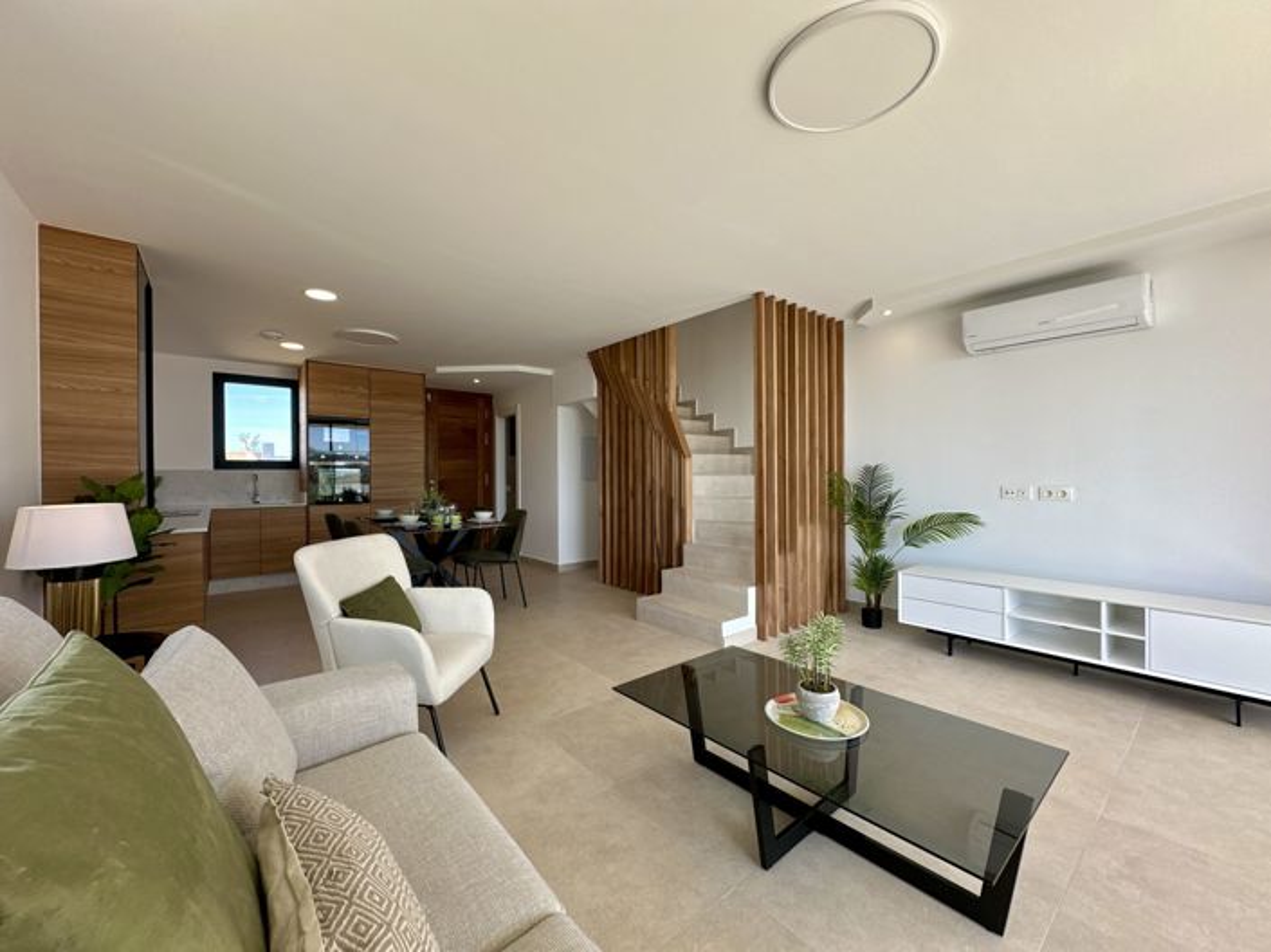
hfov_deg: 102.1
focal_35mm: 14
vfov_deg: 85.6
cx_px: 636
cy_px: 476
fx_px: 514
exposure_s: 1/182
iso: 40
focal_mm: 2.22
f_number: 2.2
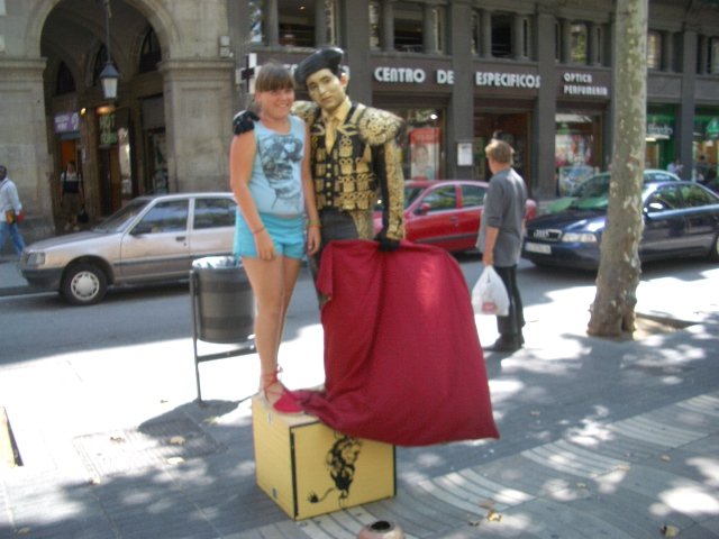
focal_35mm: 35
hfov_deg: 52.6
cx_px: 360
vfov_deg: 40.7
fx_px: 727
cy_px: 270
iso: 50
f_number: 2.6
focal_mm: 5.8
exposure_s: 1/125
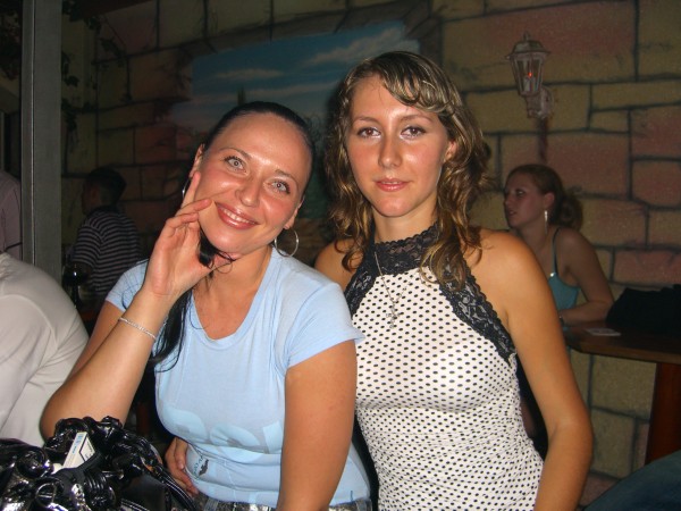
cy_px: 256
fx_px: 748
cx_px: 340
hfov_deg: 49.0
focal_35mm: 38
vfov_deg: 37.7
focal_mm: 7.9
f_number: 2.8
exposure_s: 1/60
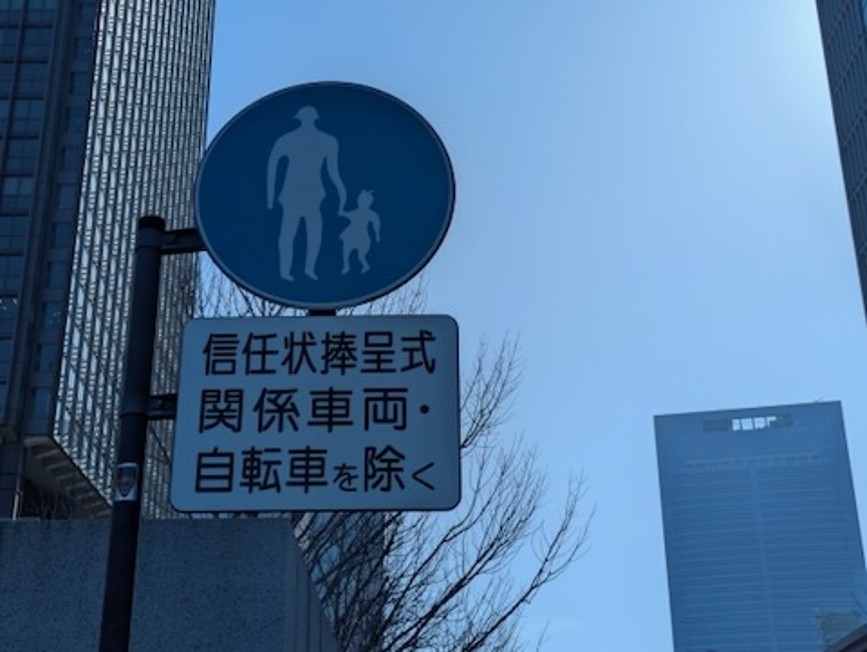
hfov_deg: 37.5
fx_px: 1279
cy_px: 326
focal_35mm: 51
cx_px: 434
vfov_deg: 28.6
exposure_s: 1/6098
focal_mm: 5.43
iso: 53
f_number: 1.89
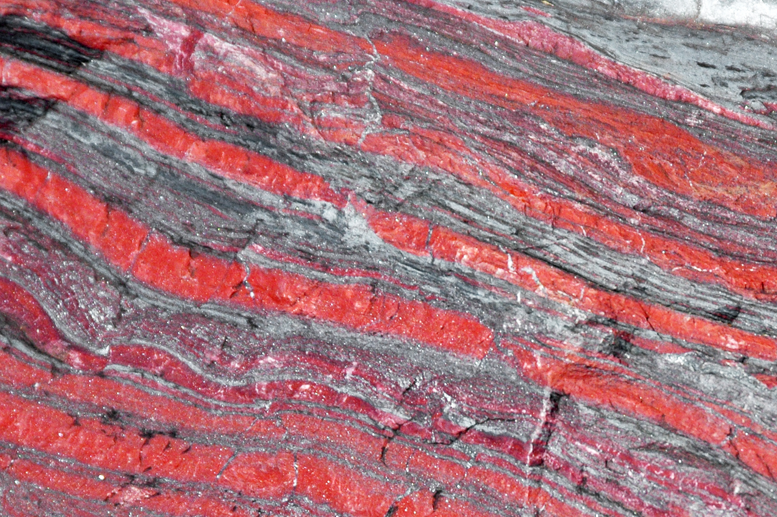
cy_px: 458
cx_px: 621
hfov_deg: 4.3
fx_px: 10394
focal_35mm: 482
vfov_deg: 2.8
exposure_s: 1/320
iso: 400
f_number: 8
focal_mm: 170
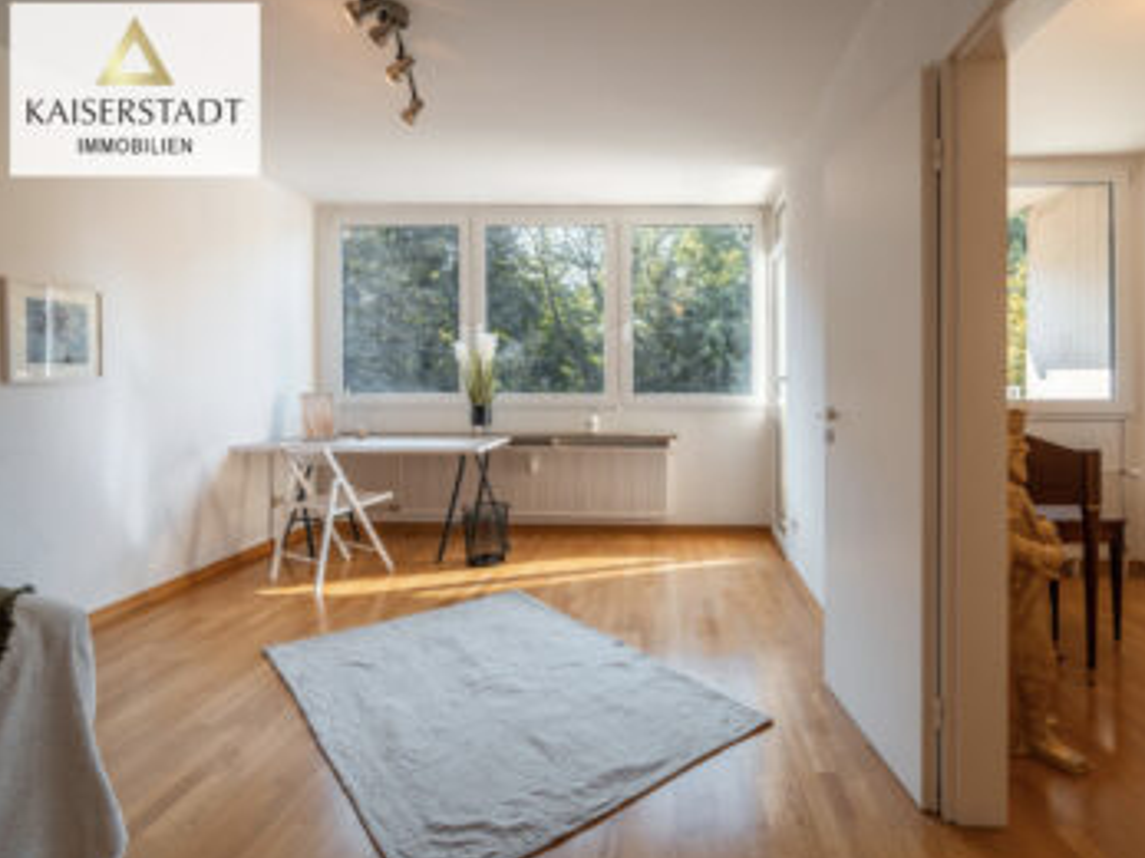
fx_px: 893
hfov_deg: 65.3
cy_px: 426
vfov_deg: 51.3
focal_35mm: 27
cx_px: 584
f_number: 1.8
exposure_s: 1/122
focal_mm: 4.2
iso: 32
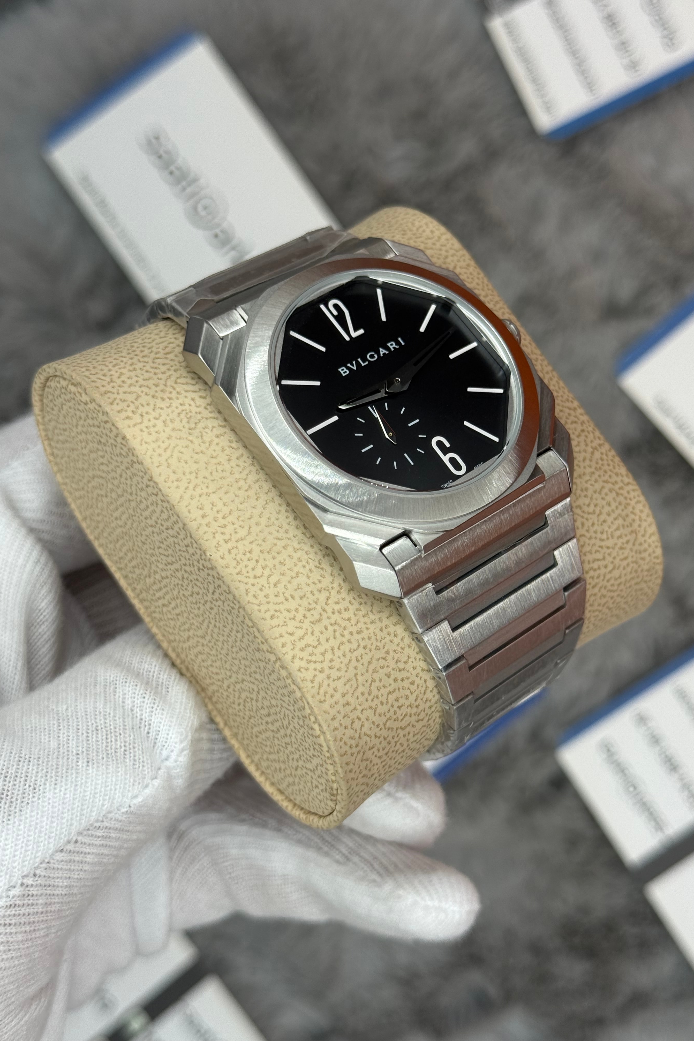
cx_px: 384
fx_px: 1446
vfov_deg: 39.6
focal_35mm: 50
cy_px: 520
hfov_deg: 27.0
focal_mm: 6.76
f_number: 1.78
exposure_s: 1/928
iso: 80
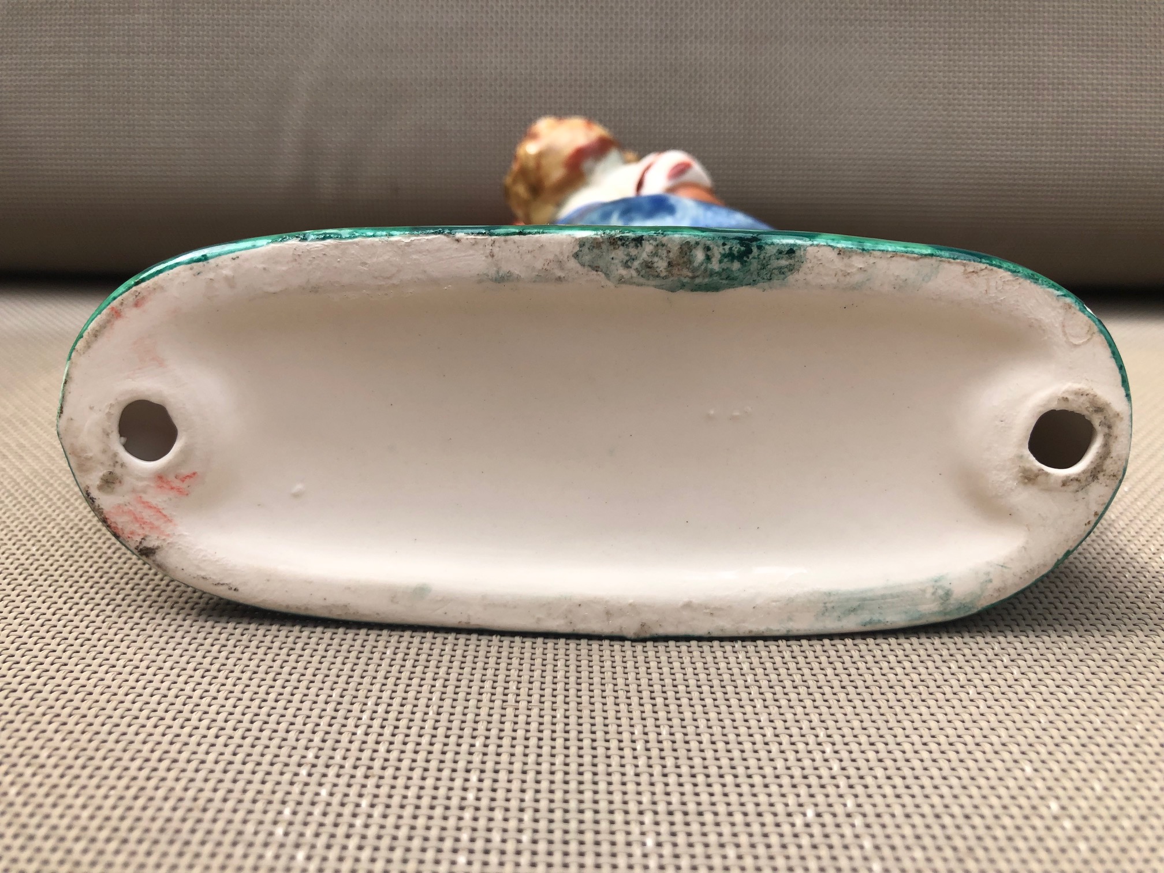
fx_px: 942
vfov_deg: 49.7
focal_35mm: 28
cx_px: 582
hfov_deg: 63.4
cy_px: 436
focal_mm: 3.99
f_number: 1.8
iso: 20
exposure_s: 1/783
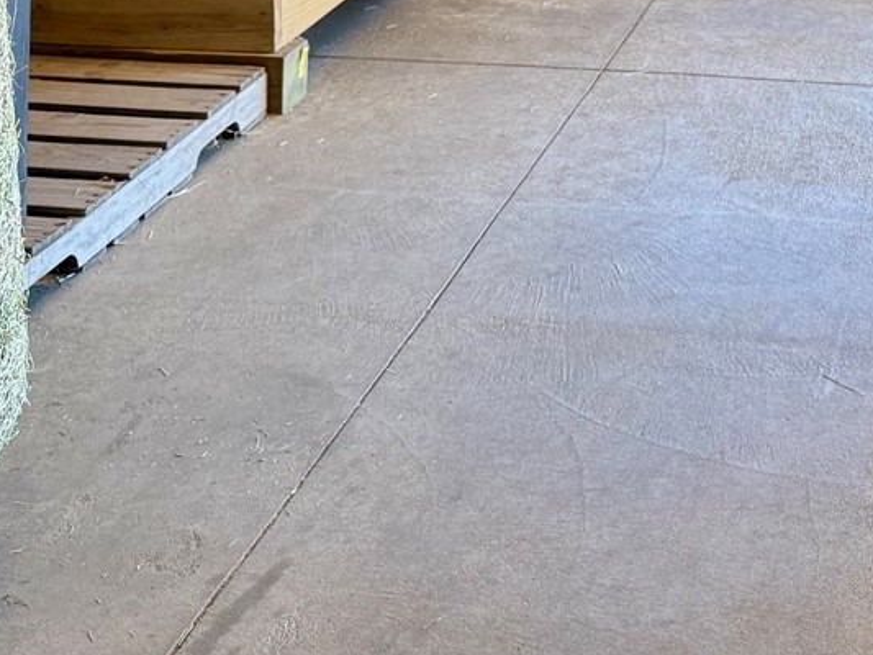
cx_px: 832
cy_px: -313
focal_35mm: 72
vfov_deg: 18.3
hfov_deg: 25.9
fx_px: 1816
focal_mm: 6.76
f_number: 1.78
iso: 250
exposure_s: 1/60
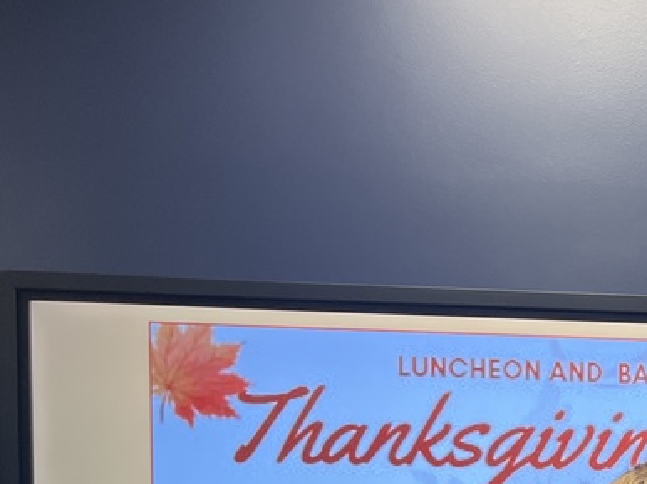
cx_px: 764
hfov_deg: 25.5
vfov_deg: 20.0
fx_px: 1289
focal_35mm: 69
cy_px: 573
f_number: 1.6
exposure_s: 1/120
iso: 125
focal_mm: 5.1
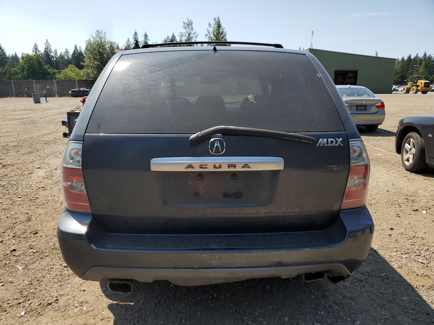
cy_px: 162
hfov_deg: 67.3
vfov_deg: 53.1
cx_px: 217
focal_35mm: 26
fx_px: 326
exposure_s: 1/2500
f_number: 1.5
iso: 50
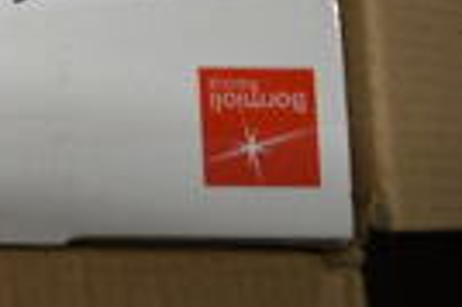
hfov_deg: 11.3
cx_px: -586
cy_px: -279
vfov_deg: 8.3
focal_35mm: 157
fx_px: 2016
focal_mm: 23
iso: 100
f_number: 3.8
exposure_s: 1/40
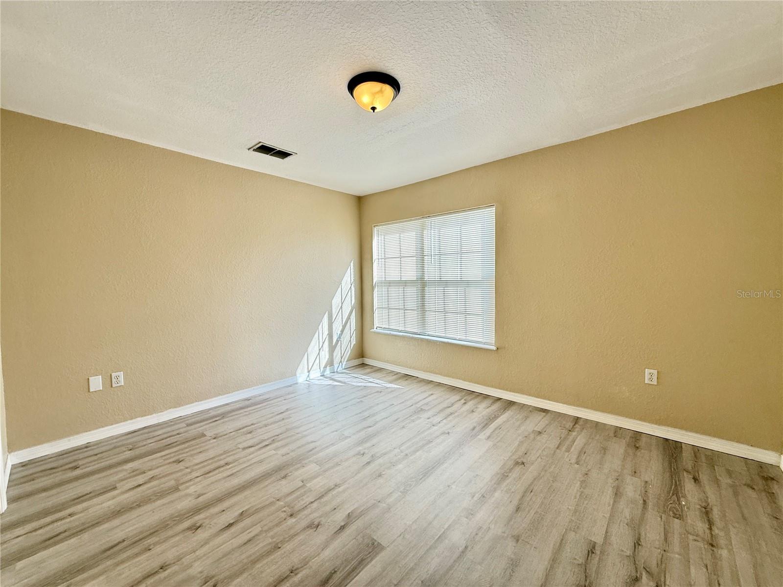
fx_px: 317
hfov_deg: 102.1
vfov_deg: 85.7
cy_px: 294
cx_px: 392
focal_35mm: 14
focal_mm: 2.22
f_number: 2.2
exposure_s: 1/99
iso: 80
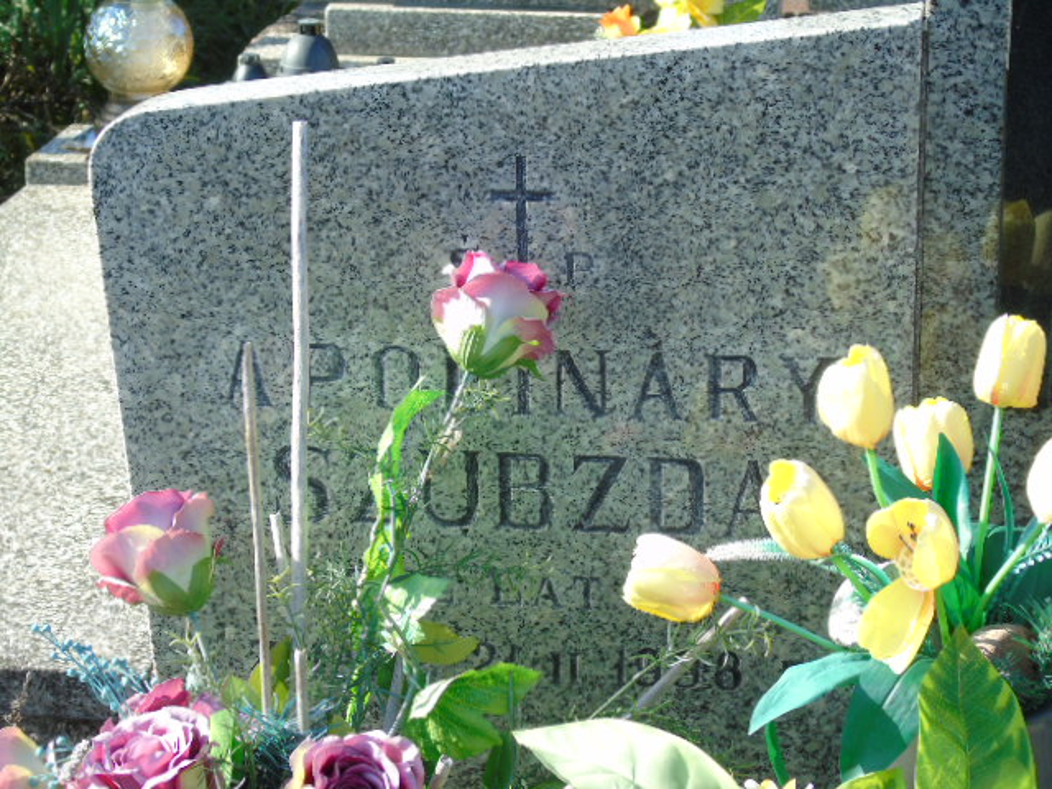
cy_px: 394
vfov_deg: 13.7
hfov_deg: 18.2
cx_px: 526
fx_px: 3282
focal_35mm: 108
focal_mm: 19
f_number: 4.4
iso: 80
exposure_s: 1/160
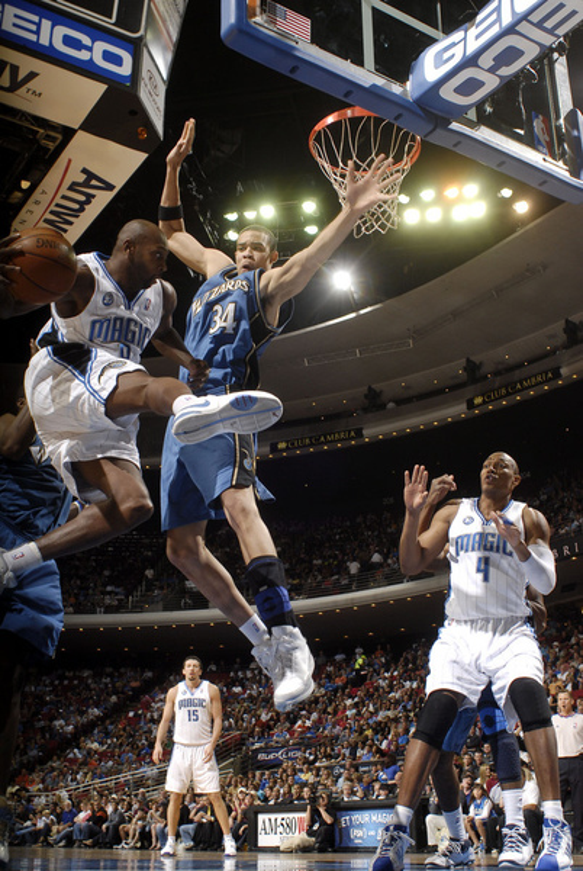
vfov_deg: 46.3
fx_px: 1017
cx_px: 292
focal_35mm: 42
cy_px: 436
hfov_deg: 32.0
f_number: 6.3
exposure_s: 1/250
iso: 250
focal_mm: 28
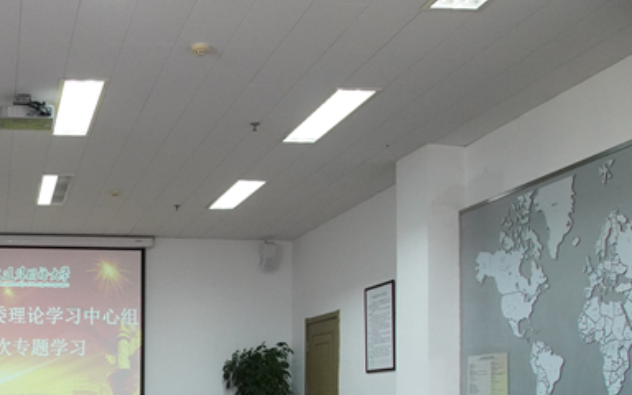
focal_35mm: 51
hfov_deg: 35.8
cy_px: 396
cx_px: 3
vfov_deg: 24.2
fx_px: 878
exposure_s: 1/125
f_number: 8
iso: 8000
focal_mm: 24
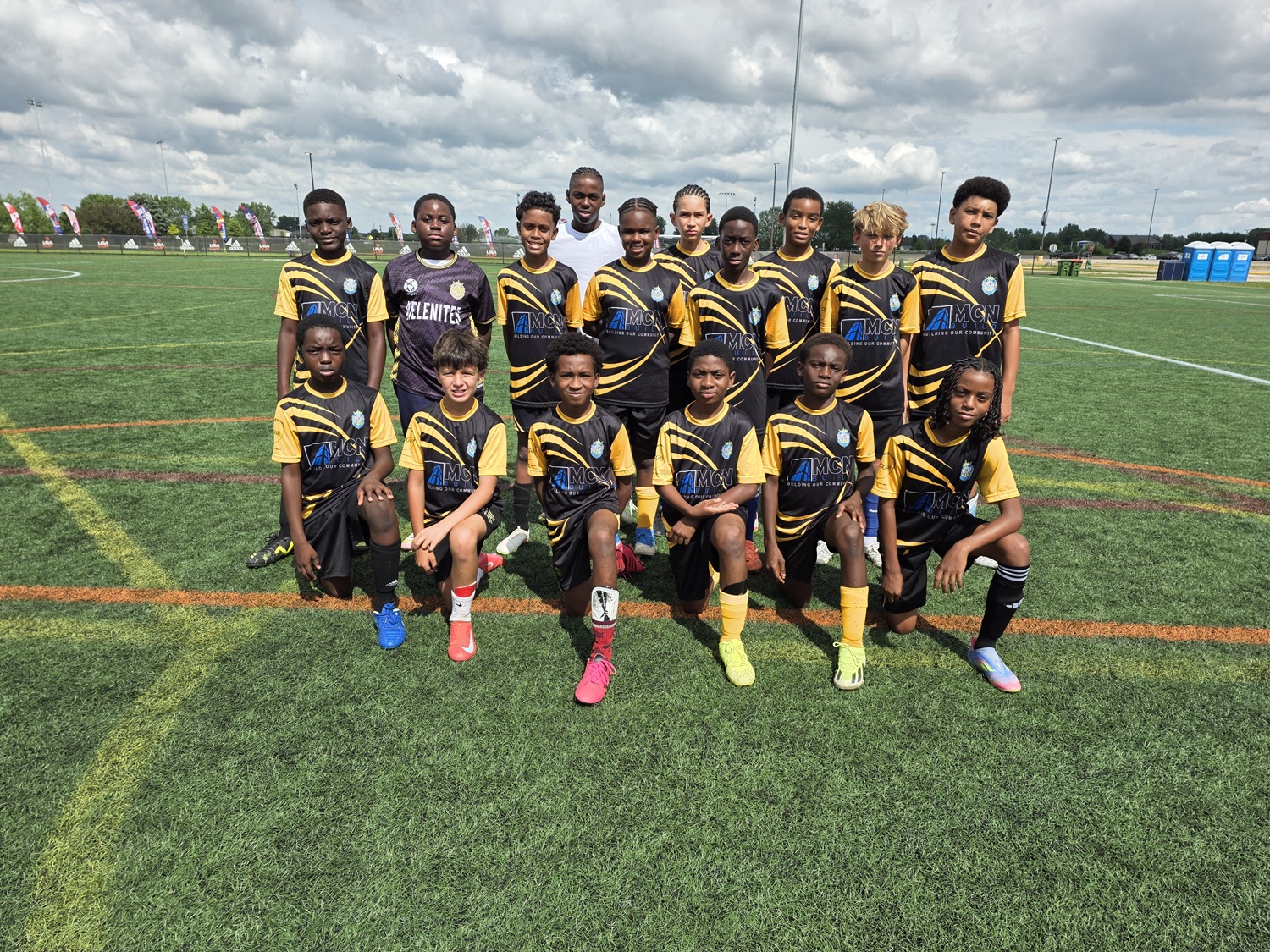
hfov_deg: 73.9
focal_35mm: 23
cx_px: 635
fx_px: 844
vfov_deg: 58.9
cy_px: 476
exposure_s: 1/5296
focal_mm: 6.3
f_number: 1.7
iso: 80
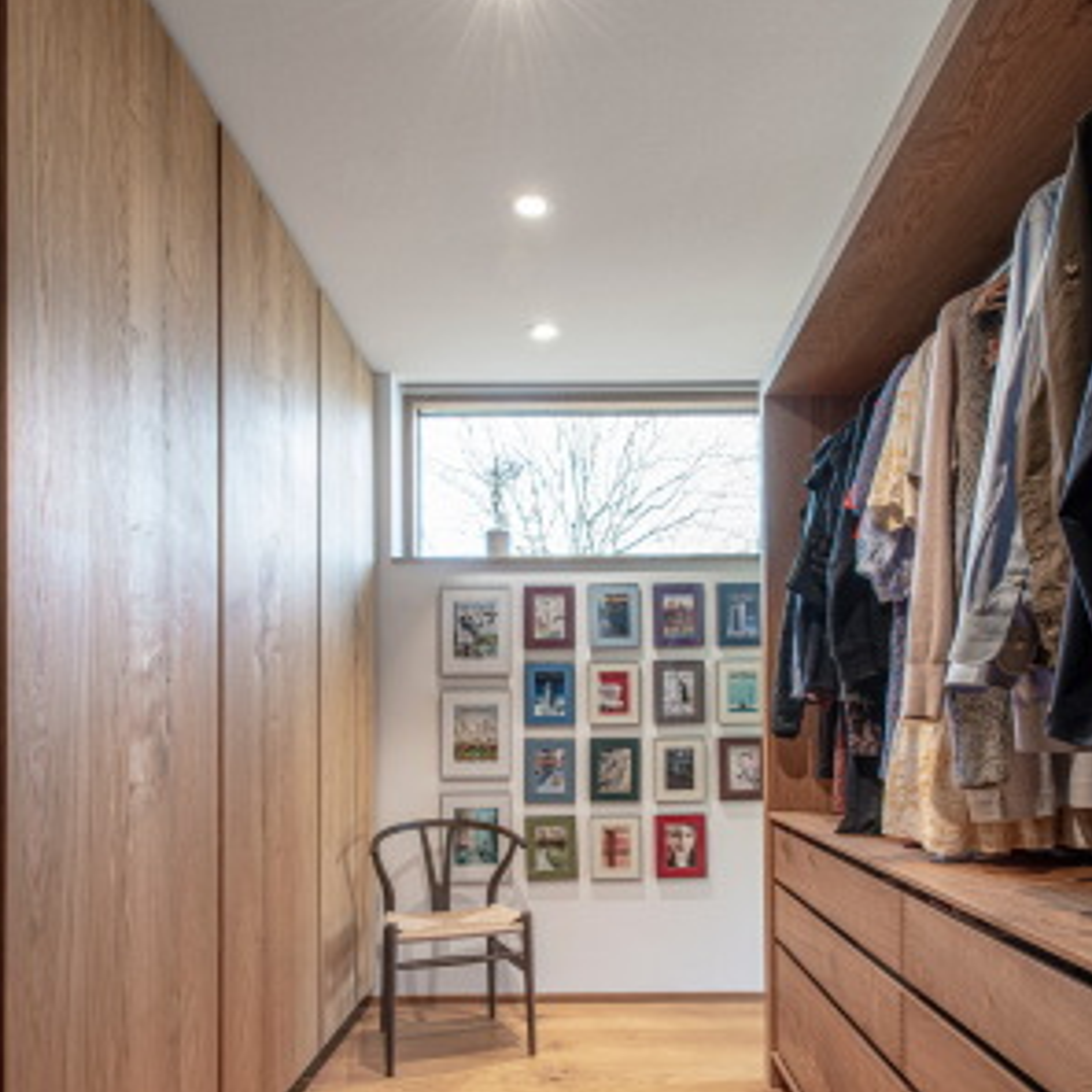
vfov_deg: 68.4
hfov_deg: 69.6
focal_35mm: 22
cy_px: 690
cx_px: 542
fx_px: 785
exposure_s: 1/6
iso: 250
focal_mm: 17
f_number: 11
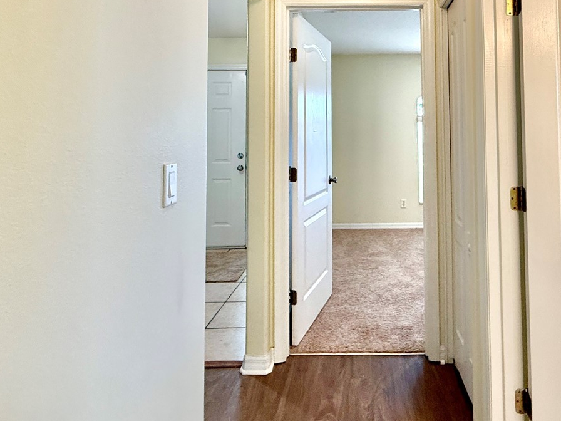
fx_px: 405
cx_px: 363
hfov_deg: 67.9
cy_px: 117
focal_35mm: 25
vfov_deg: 53.0
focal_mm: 2.22
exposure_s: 1/120
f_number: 2.2
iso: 250
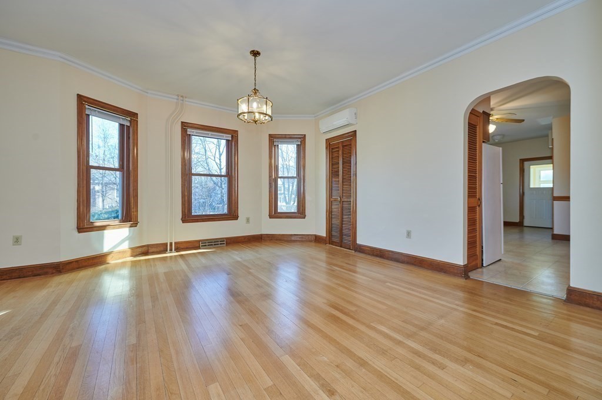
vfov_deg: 81.1
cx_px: 301
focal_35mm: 14
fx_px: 234
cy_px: 200
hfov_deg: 104.3
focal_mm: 14
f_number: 5.6
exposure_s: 1/60
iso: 400
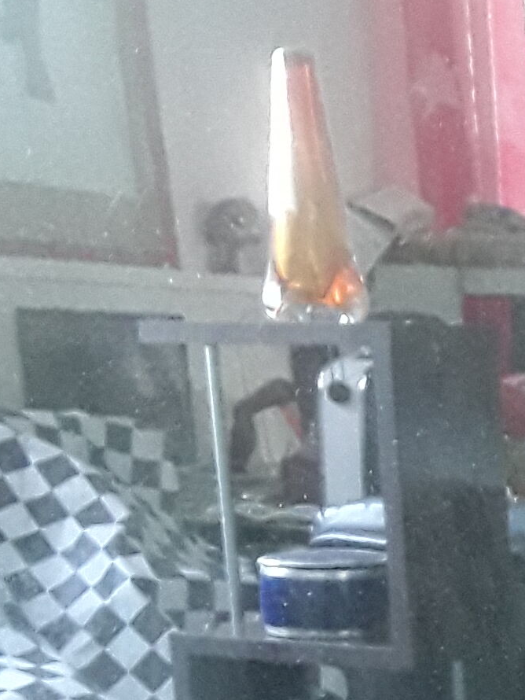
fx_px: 2001
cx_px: 902
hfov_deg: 13.6
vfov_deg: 18.3
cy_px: 934
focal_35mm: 99
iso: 320
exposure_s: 1/17
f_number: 1.9
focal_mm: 2.91
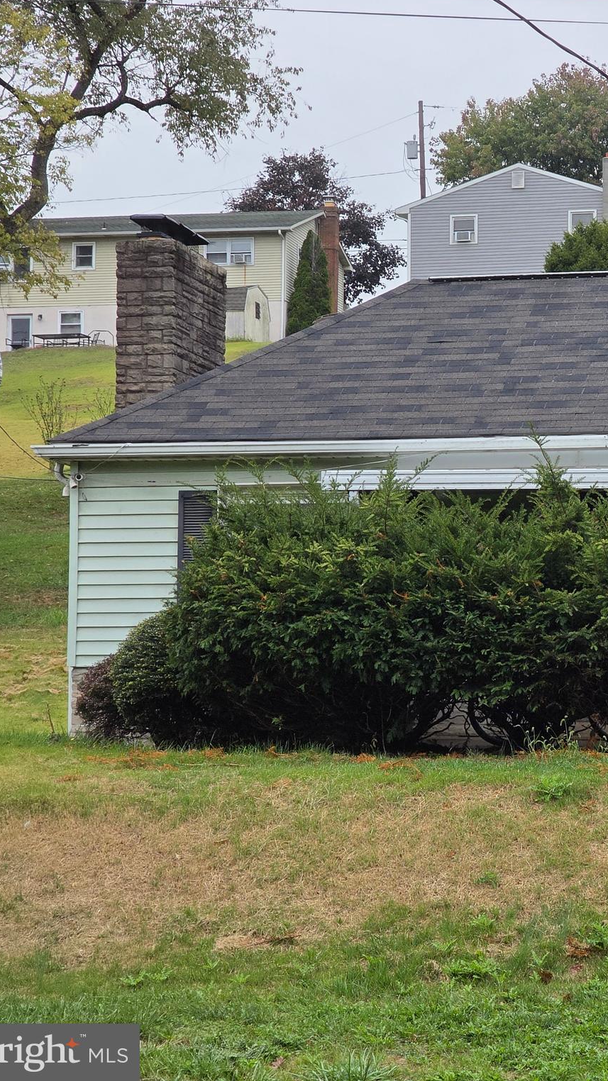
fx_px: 2895
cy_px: 537
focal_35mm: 101
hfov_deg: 11.8
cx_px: 689
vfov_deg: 21.2
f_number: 2.4
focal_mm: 7.9
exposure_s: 1/779
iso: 50
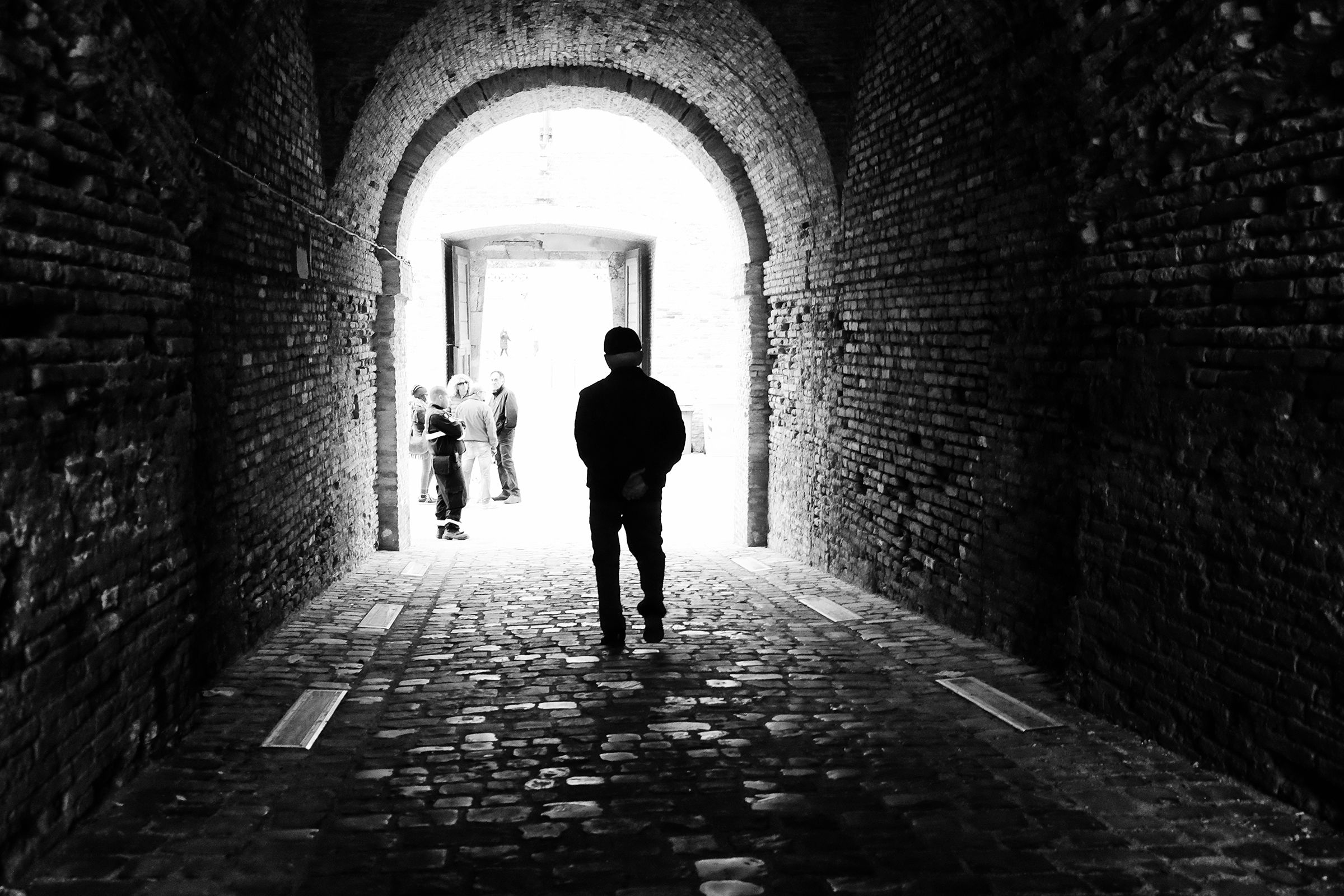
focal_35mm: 35
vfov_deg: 37.9
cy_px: 448
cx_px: 672
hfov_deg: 54.4
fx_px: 1307
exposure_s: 1/250
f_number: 3.2
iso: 3200
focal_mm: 23.3
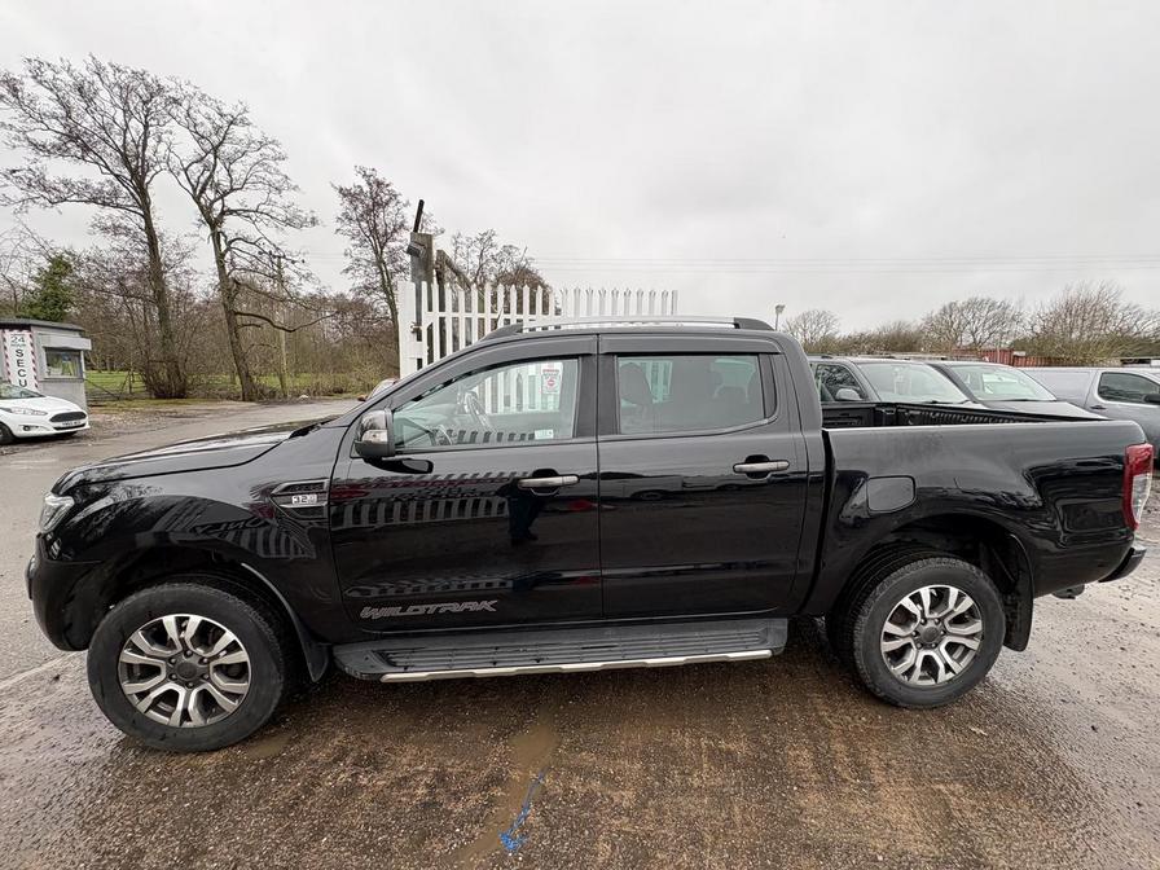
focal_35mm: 14
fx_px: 469
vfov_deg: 85.7
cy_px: 435
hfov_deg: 102.1
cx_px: 580
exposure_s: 1/226
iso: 50
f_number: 2.2
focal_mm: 2.22
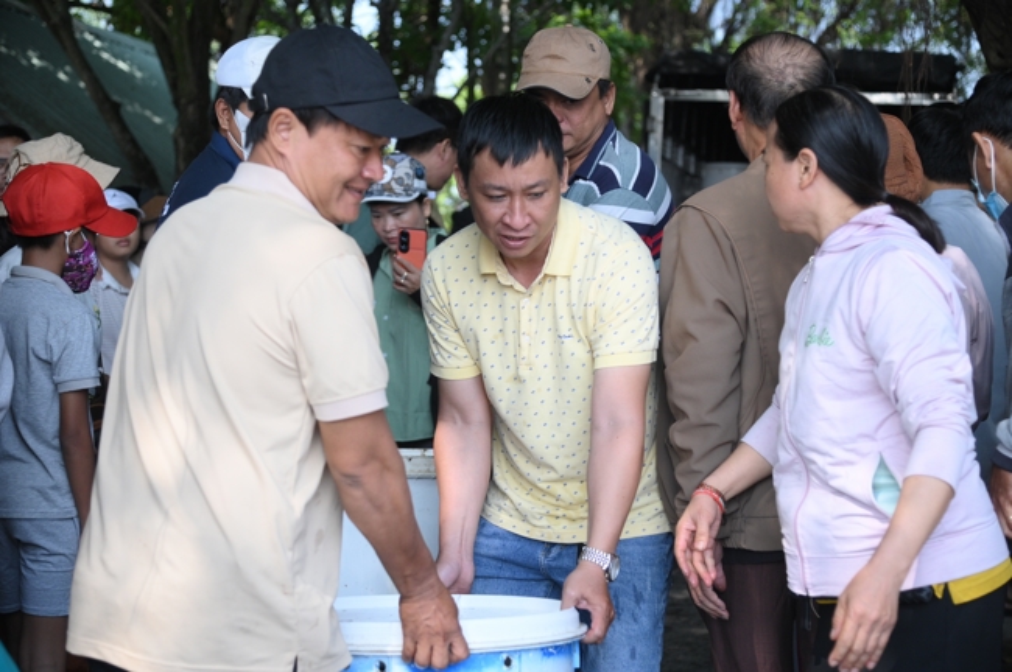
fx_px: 1741
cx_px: 506
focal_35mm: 62
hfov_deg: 32.4
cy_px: 336
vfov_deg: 21.9
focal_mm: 62
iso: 2000
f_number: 4
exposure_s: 1/3200
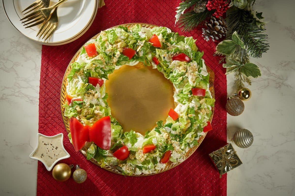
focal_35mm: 55
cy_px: 98
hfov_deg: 36.2
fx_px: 451
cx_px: 148
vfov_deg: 24.6
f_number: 10
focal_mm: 55
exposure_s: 1/40
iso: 500
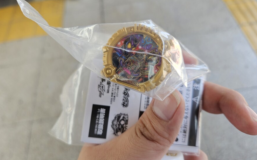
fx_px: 175
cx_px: 126
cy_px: 84
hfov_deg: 72.5
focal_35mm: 25
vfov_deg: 49.3
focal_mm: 5.4
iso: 32
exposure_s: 1/120
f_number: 1.8
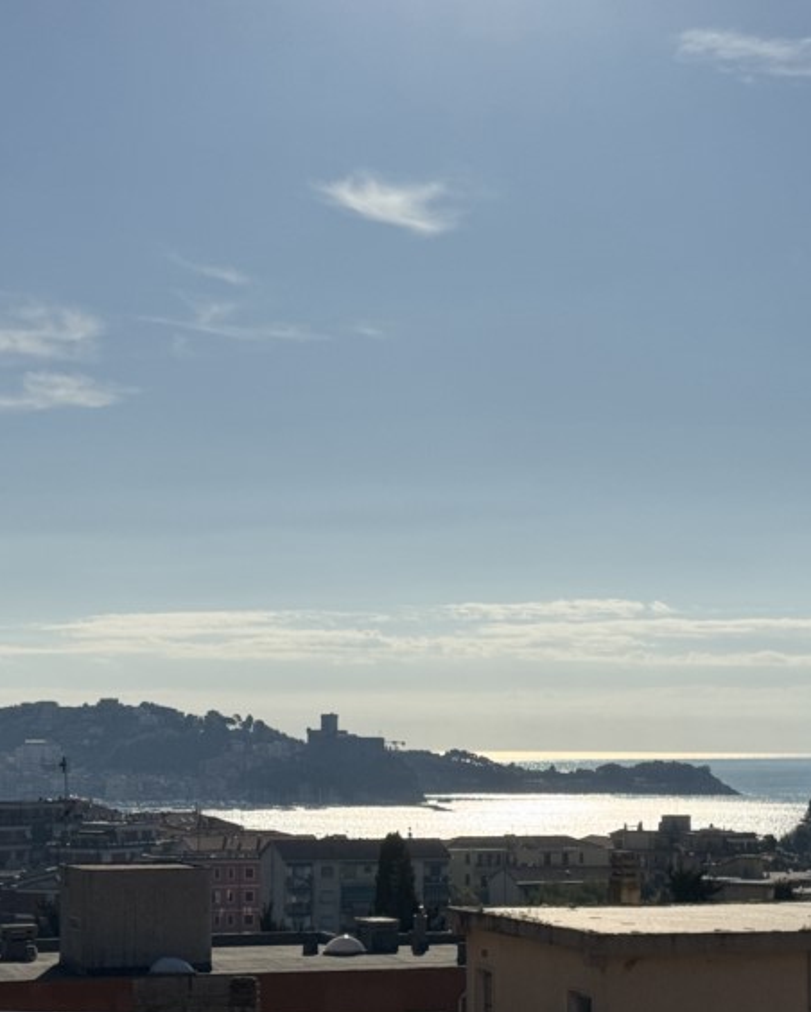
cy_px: 687
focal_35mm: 85
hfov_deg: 18.1
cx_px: 511
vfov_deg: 22.4
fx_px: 2548
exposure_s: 1/28571
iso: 50
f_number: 1.78
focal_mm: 6.76
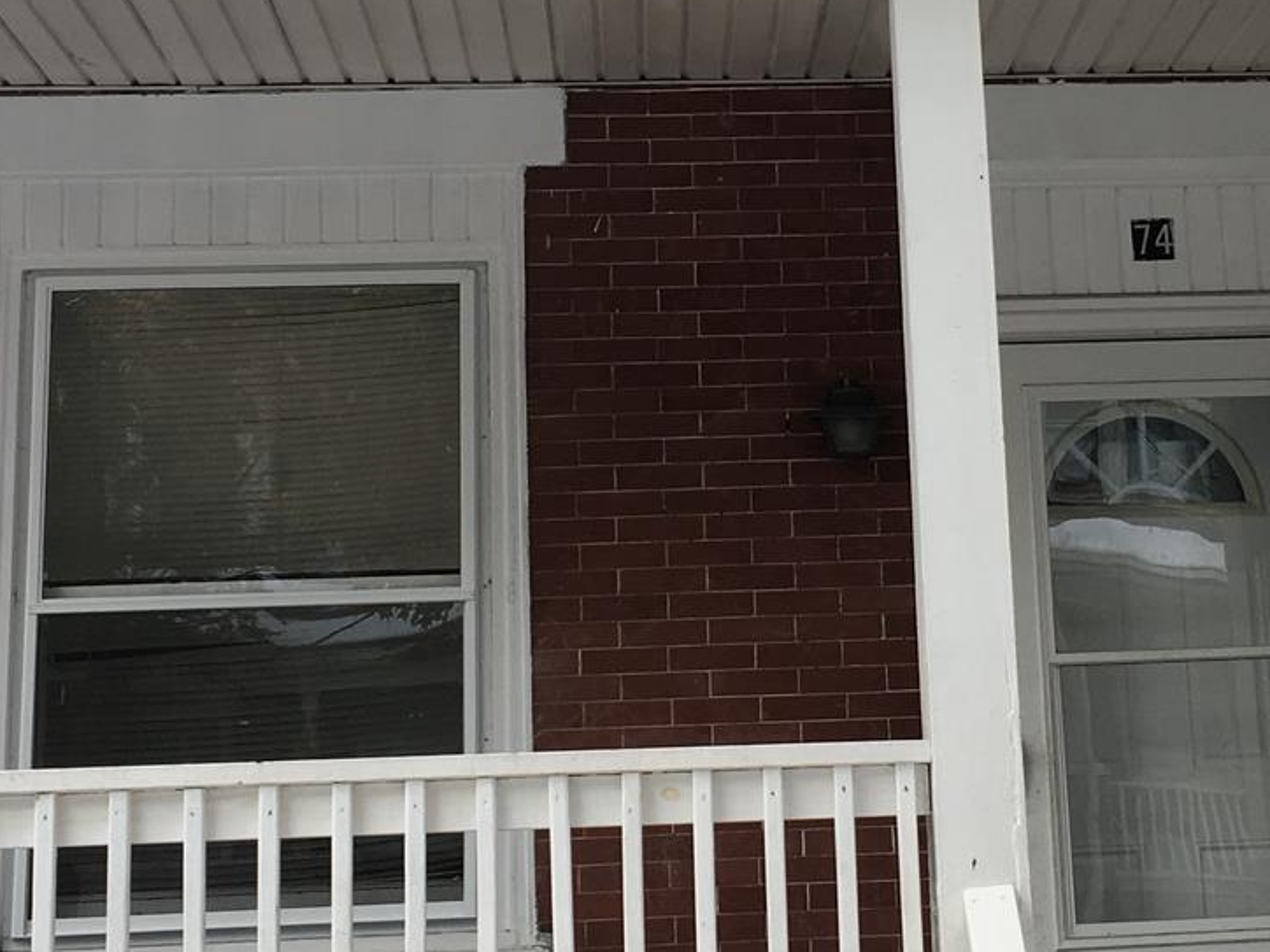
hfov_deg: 23.7
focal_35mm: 82
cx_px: 877
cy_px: 172
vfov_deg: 17.8
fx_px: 3008
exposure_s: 1/172
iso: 25
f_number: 2.2
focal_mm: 4.15
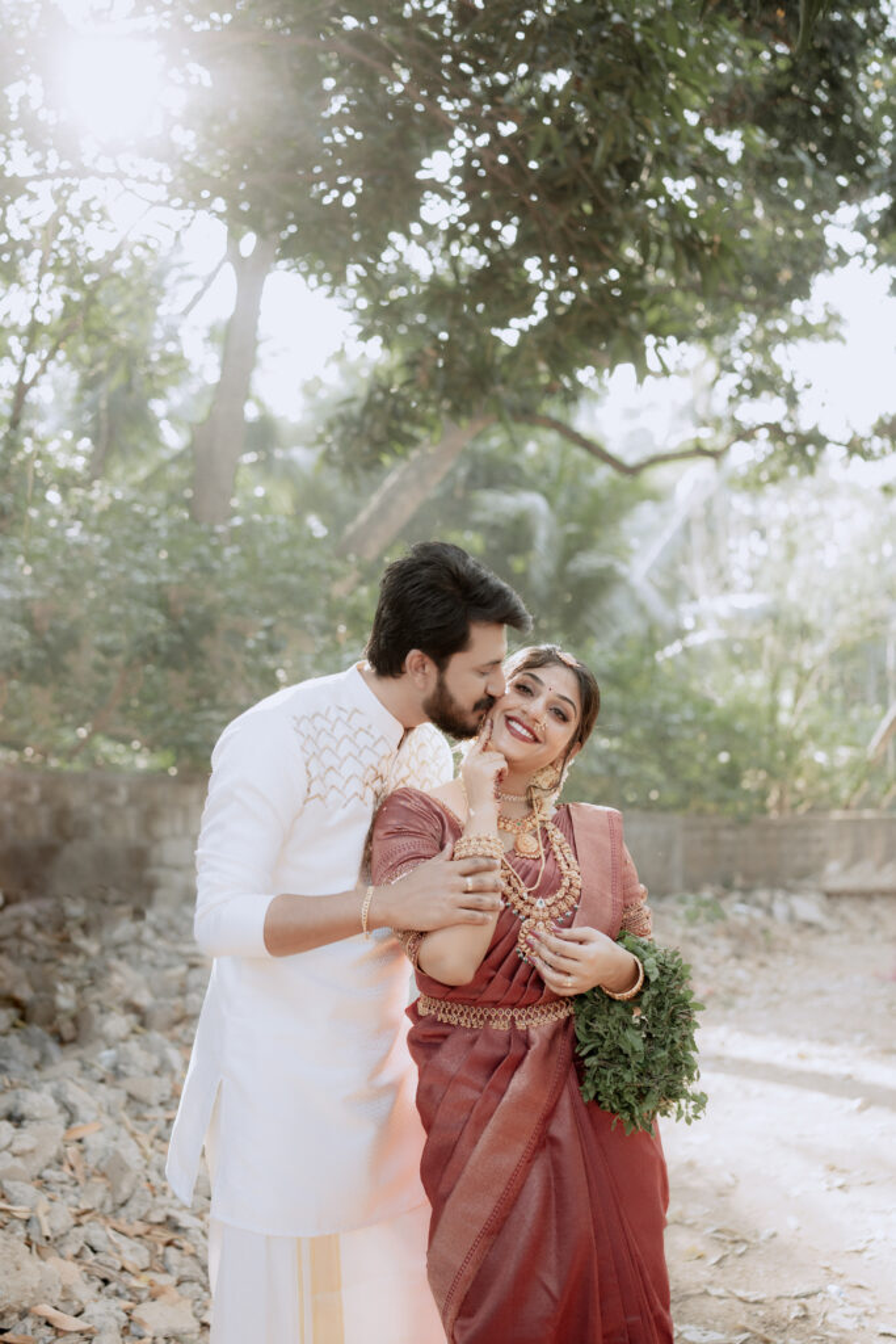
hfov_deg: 37.9
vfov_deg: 54.4
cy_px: 672
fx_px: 1306
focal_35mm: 35
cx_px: 448
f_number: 1.8
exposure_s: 1/400
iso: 320
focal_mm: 35
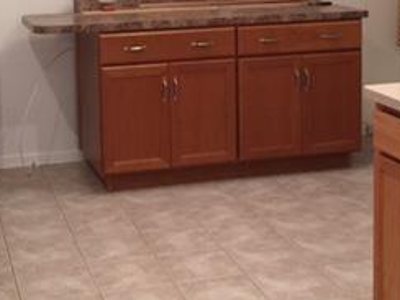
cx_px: 185
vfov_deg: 19.0
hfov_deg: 25.7
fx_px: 878
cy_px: 26
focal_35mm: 76
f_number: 2.2
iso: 200
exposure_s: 1/30
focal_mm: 4.15
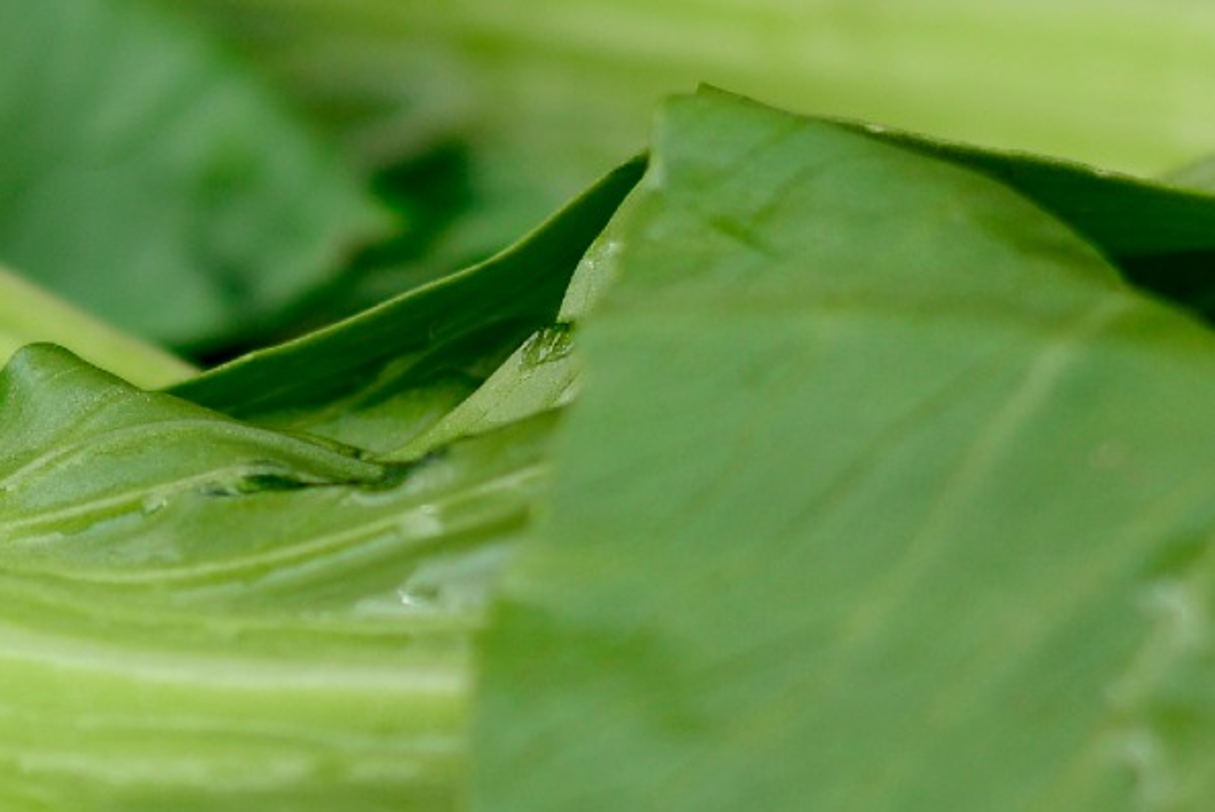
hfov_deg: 7.3
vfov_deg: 4.9
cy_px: 606
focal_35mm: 279
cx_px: -122
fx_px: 9423
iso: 100
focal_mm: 50
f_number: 2.8
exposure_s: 1/640
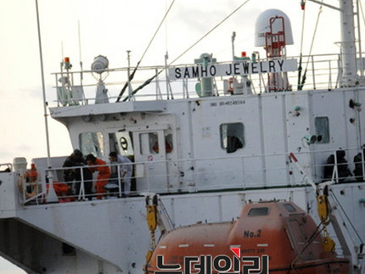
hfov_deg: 3.0
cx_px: 213
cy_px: 134
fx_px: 7058
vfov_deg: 2.2
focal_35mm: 669
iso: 8000
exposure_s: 1/100
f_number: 9
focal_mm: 500
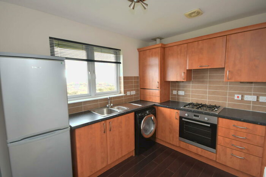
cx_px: 133
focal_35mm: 17
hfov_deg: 93.3
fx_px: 126
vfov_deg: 70.5
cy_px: 88
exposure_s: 1/60
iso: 560
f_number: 4.2
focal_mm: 11.5
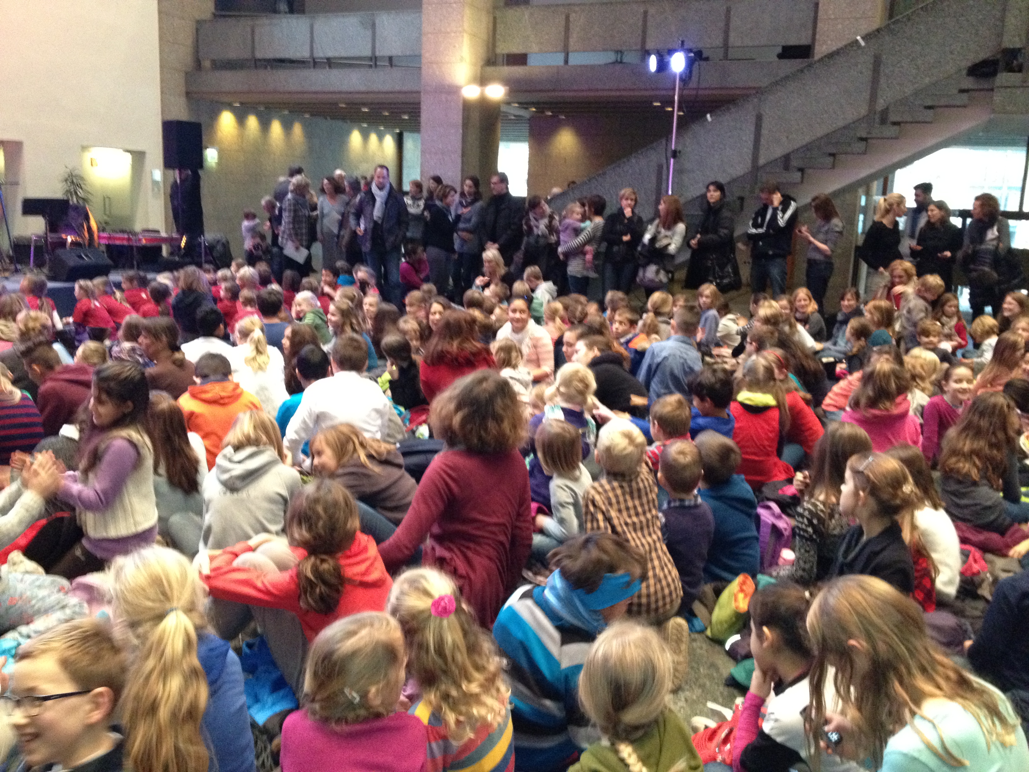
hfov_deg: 52.6
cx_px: 514
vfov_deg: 40.7
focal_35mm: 35
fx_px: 1040
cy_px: 386
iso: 500
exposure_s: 1/17
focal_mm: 4.28
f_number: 2.4
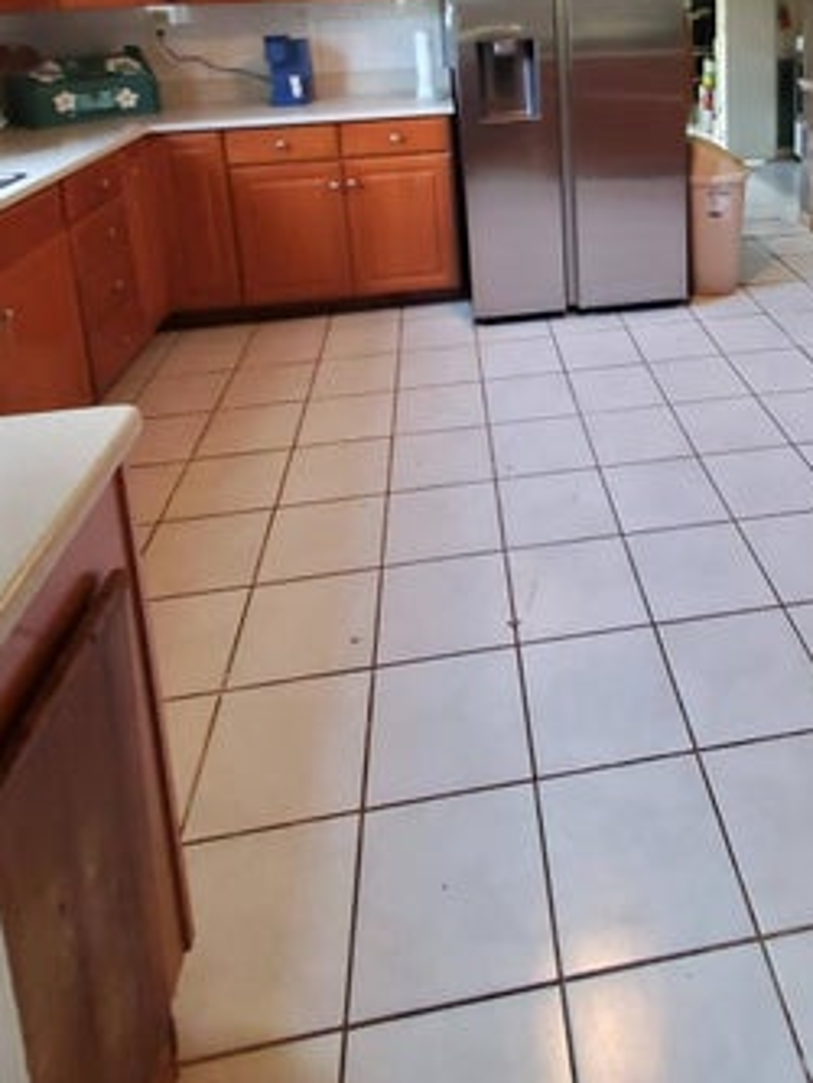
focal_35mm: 25
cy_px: 124
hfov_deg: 53.3
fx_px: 782
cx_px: 572
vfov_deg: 59.8
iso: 500
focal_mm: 1.8
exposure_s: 1/30
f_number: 2.2
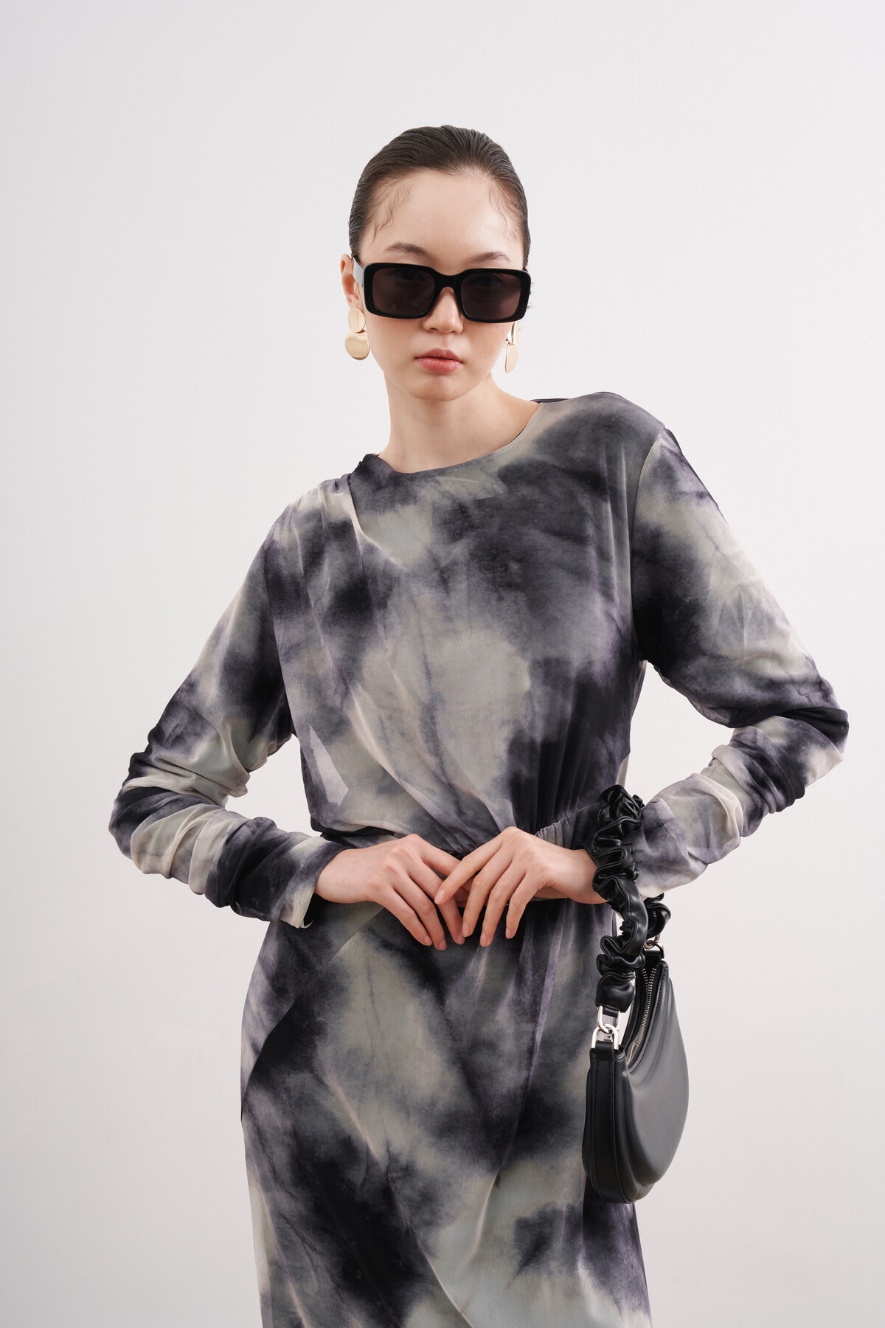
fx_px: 1770
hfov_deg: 28.1
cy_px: 664
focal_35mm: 48
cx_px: 442
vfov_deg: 41.1
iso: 400
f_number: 11
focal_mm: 48
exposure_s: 1/160
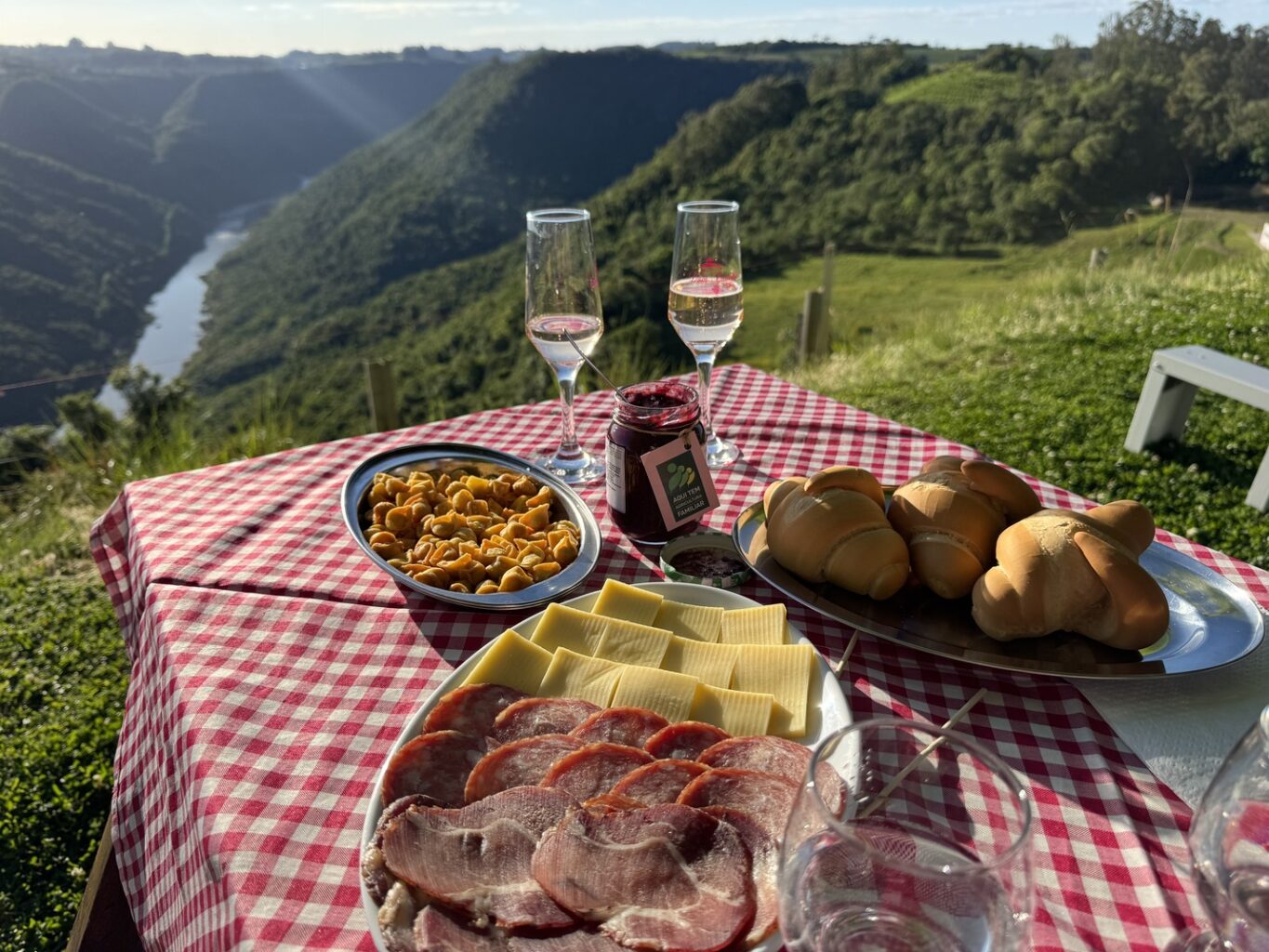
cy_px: 476
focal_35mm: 24
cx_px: 634
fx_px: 880
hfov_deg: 71.6
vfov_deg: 56.8
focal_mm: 6.76
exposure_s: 1/3802
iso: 80
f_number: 1.78
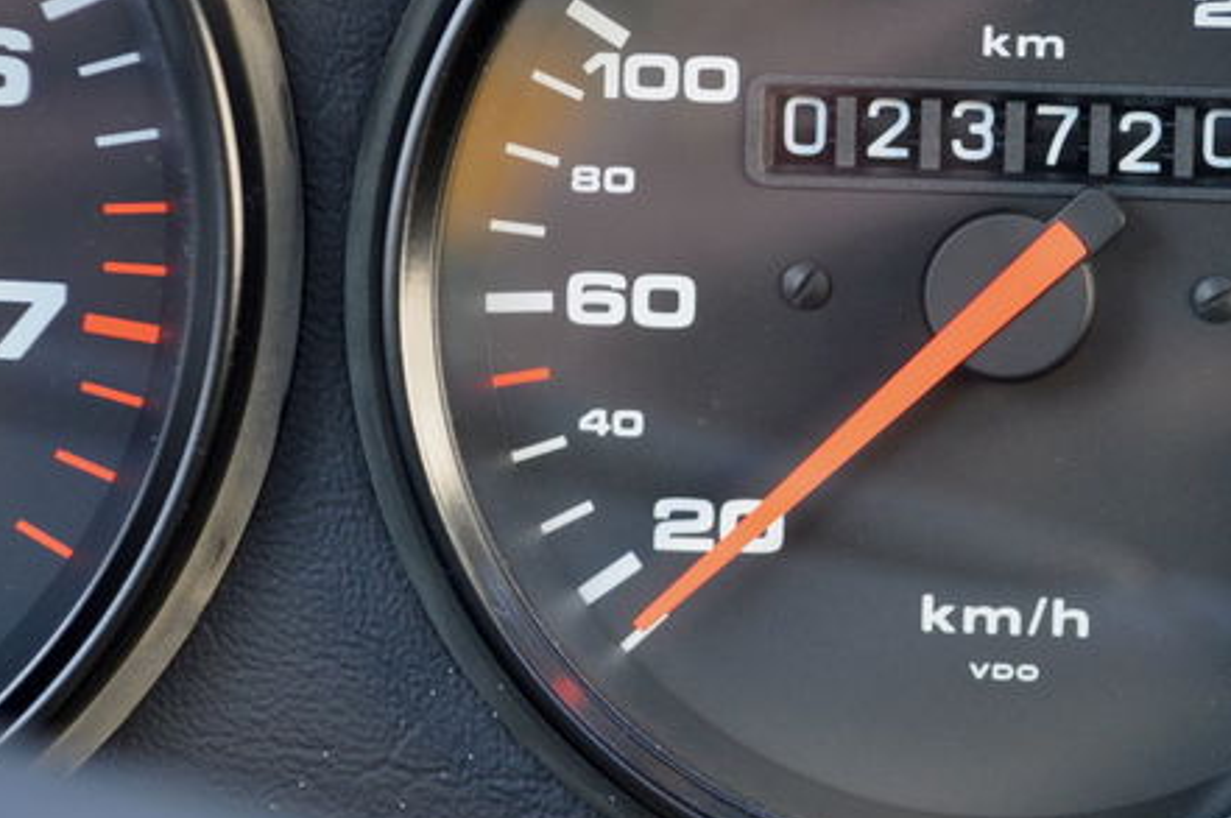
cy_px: 341
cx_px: 1010
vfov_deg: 7.5
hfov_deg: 11.2
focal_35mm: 183
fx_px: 6251
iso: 500
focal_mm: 70
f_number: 5
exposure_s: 1/20
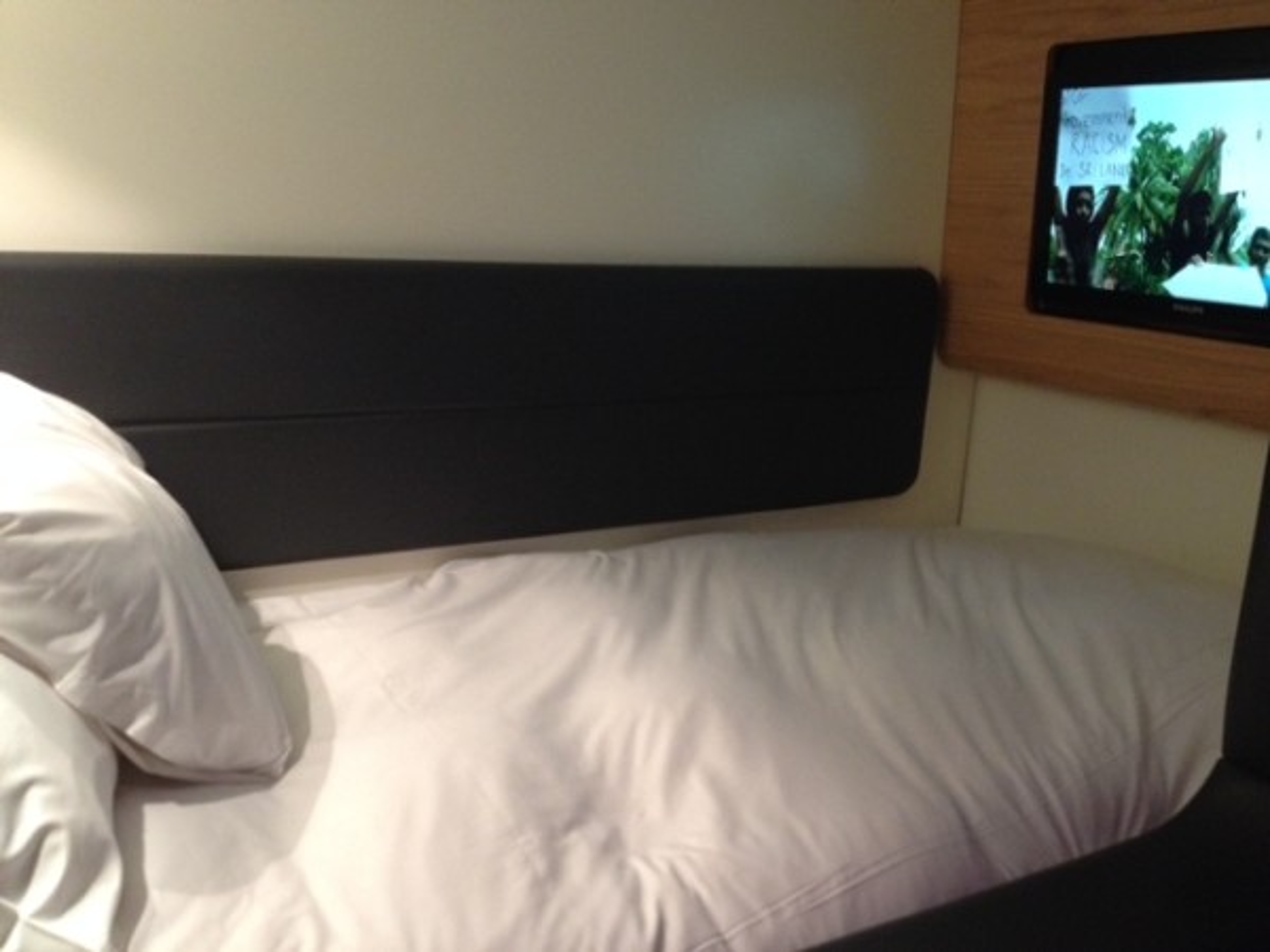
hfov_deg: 52.6
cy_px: 476
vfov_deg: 40.7
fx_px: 1284
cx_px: 635
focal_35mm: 35
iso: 320
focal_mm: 4.28
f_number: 2.4
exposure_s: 1/20
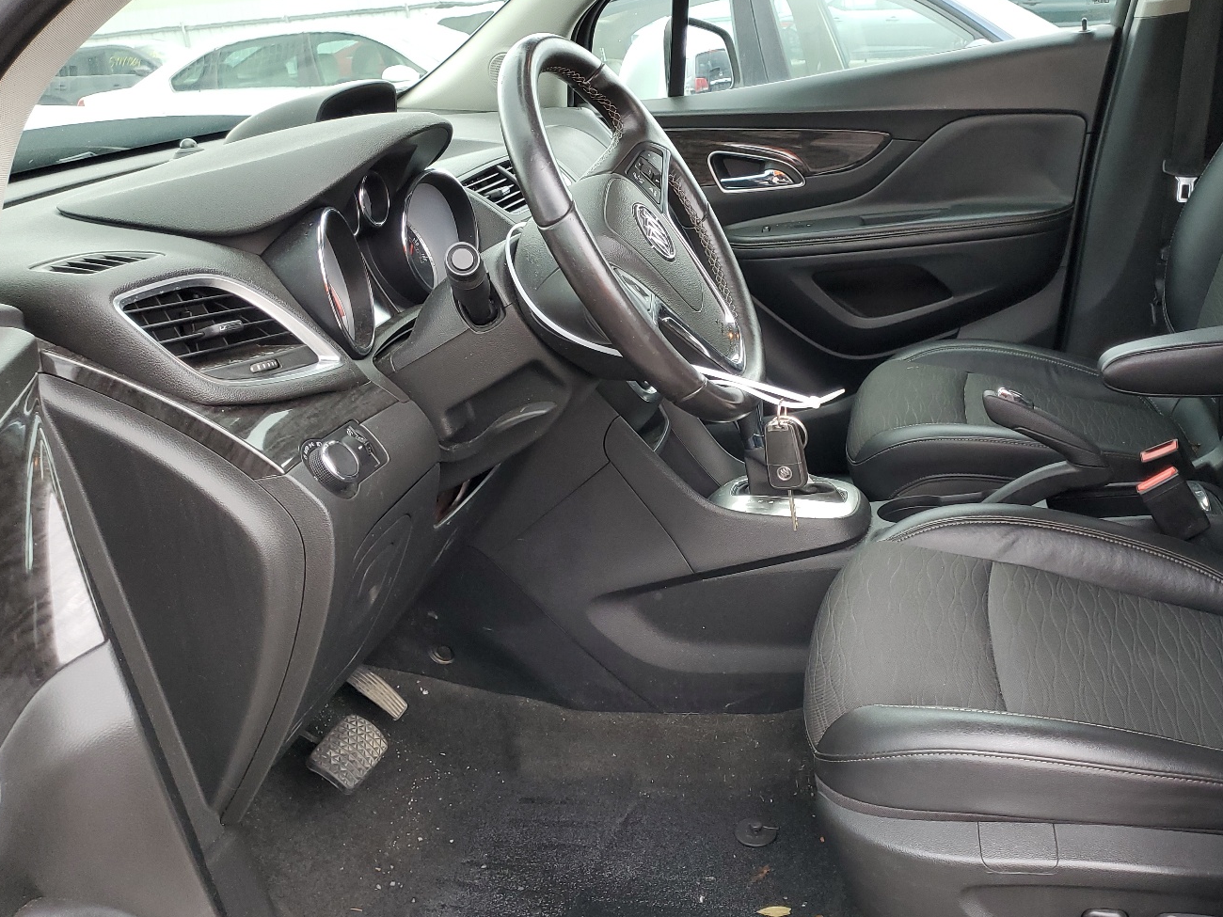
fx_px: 1131
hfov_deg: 56.5
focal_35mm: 32
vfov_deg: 44.1
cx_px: 712
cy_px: 434
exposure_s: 1/120
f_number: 1.5
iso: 85
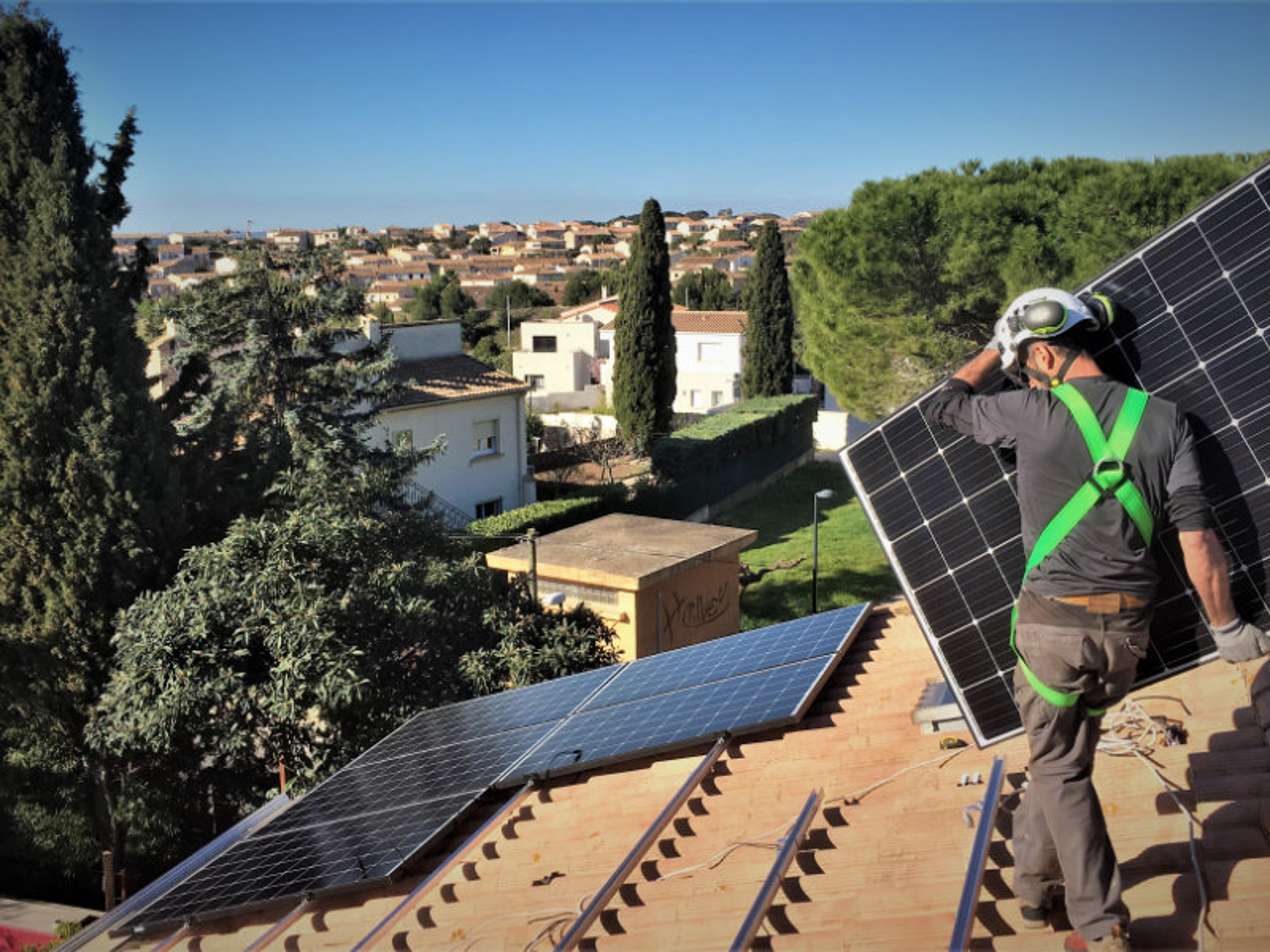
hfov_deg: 61.7
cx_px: 635
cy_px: 476
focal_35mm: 29
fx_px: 1064
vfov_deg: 48.2
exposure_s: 1/1221
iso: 25
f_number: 2.2
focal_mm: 4.2
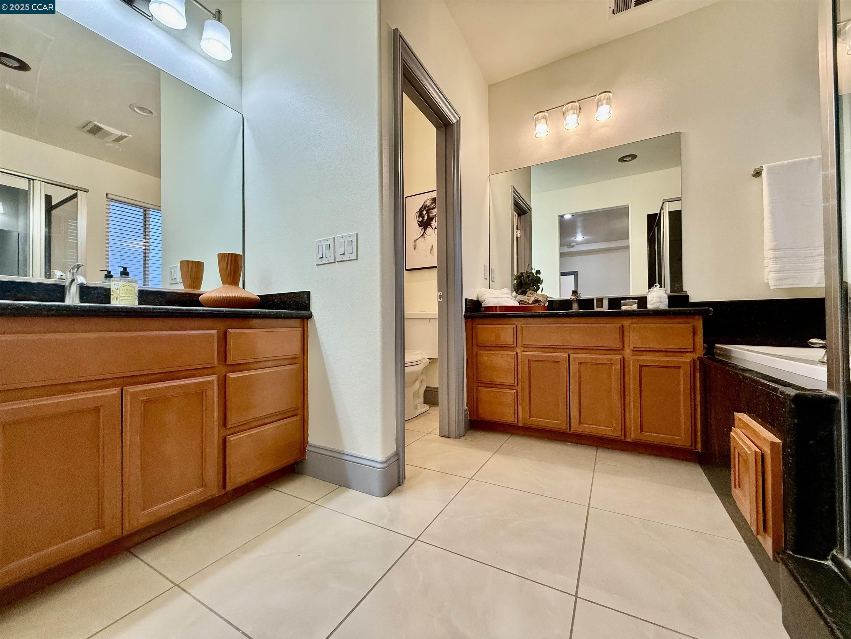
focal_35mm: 14
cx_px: 426
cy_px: 320
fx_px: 344
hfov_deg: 102.1
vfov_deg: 85.7
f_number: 2.2
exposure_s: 1/120
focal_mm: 2.22
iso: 160
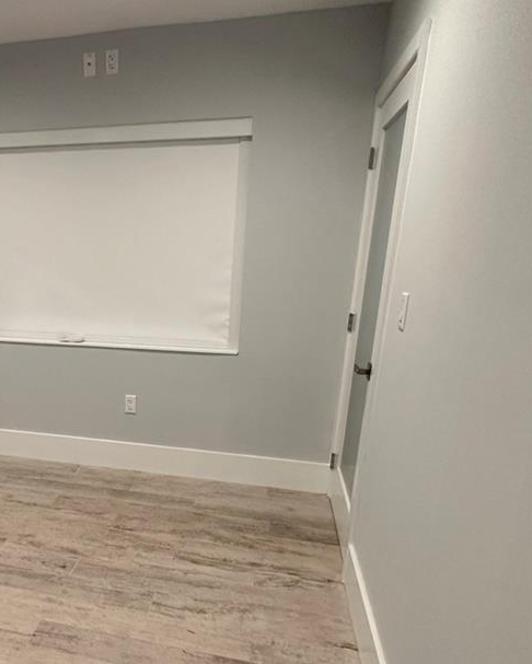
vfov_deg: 63.4
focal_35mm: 27
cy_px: 403
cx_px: 118
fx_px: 531
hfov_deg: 50.5
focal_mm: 2.22
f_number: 2.2
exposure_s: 1/120
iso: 250
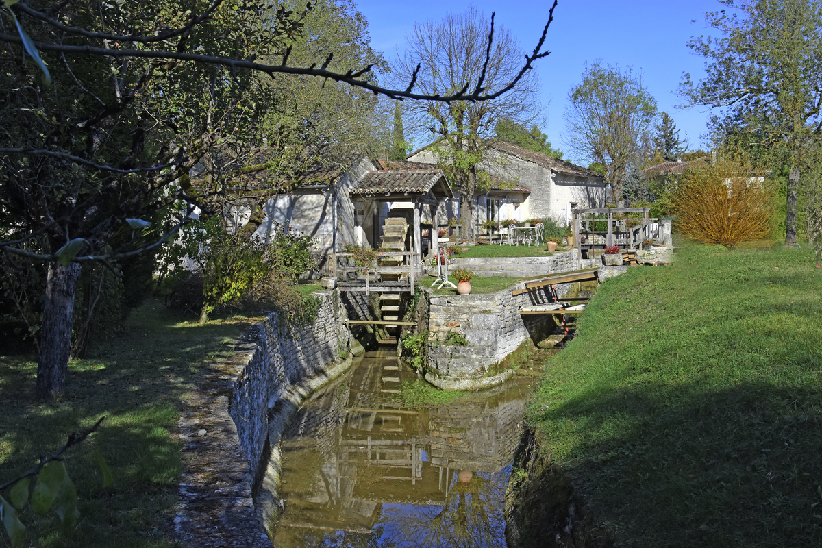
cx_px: 411
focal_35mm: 42
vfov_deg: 31.9
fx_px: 959
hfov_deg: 46.4
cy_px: 274
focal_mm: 28
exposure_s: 1/500
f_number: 11
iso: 640
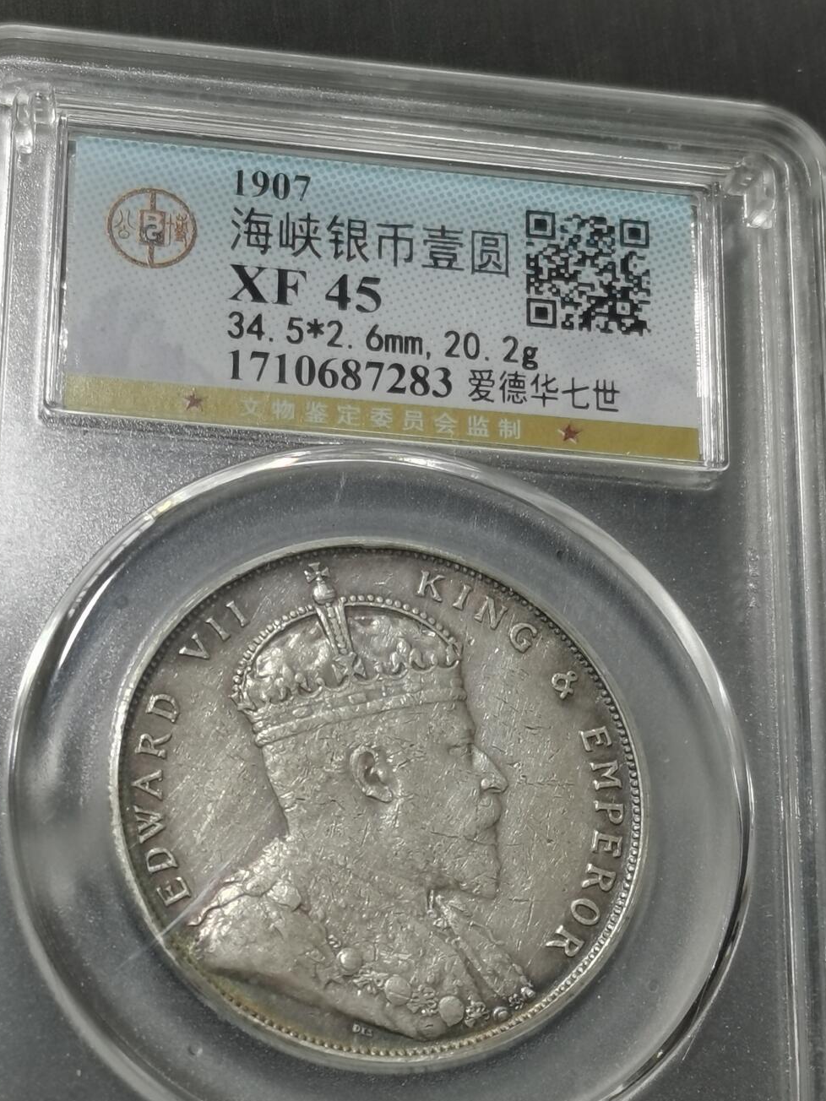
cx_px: 368
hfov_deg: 15.1
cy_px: 610
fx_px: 3118
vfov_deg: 20.0
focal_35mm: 98
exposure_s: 1/113
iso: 50
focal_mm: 5.58
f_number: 1.8
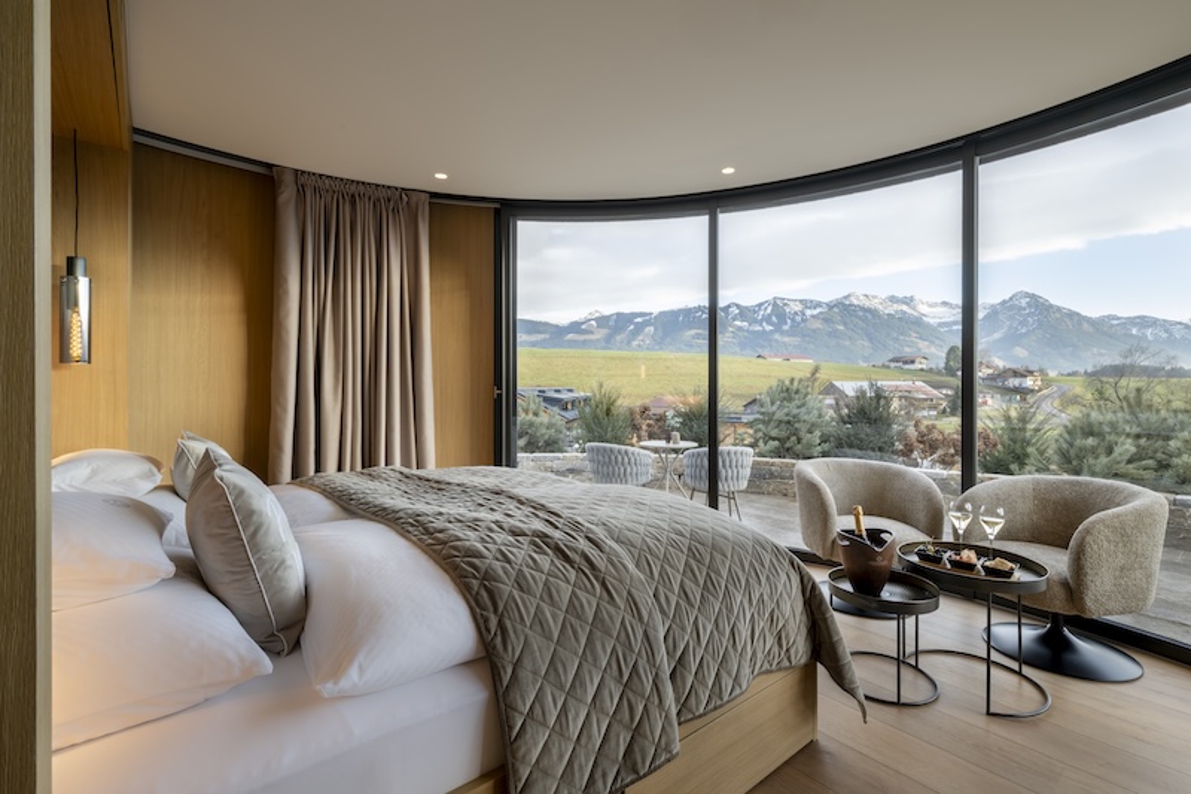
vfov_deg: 72.0
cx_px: 596
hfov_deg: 95.0
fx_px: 546
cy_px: 397
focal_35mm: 16
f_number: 14
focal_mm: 16.5
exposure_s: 1/5
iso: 80
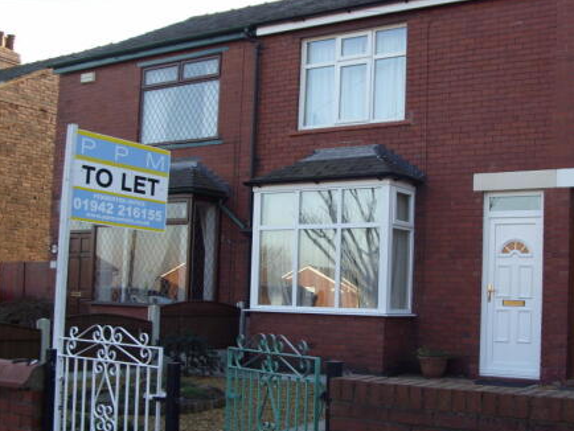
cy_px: 243
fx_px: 846
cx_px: 339
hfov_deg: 37.4
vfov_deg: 28.6
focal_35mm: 51
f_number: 2.8
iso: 50
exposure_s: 1/239
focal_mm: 6.3
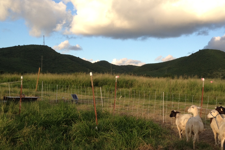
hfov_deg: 38.6
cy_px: 92
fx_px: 319
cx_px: 141
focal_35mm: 51
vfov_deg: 26.4
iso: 64
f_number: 2.4
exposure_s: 1/657
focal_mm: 4.28
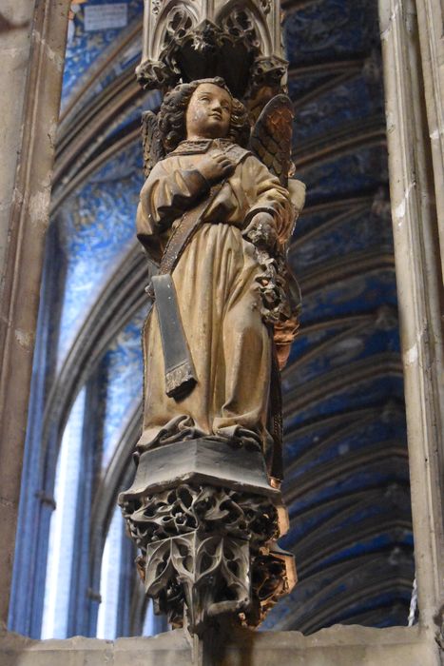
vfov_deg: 27.0
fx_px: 1387
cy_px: 333
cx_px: 222
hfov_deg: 18.2
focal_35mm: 75
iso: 12800
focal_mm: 50
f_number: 5.6
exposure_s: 1/60
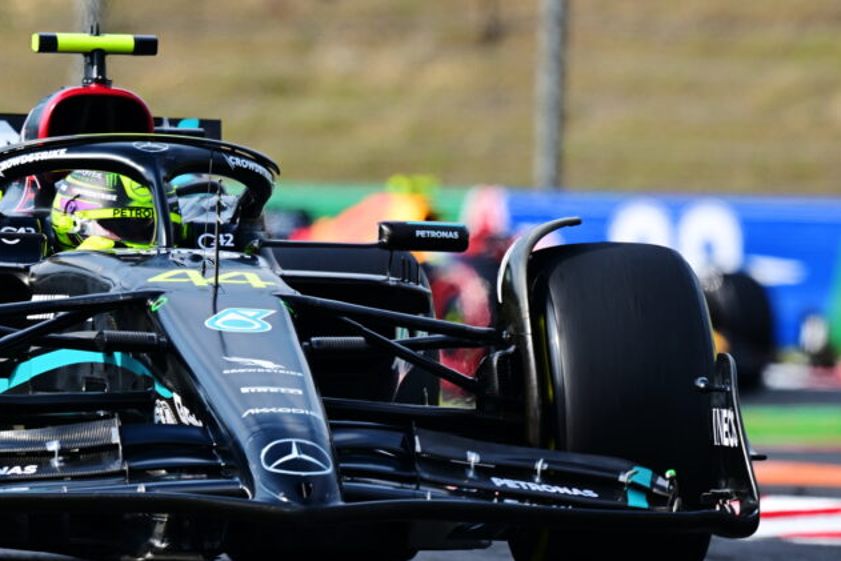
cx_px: 176
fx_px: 21239
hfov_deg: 2.3
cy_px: 242
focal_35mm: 909
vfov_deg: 1.5
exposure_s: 1/1000
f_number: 7.1
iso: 360
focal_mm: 560
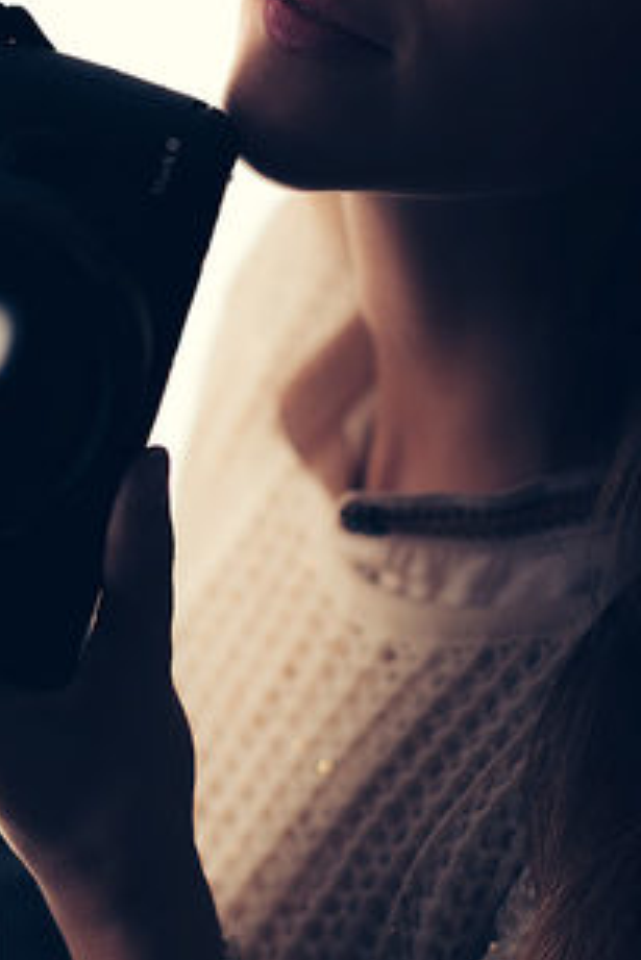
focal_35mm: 166
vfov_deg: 12.3
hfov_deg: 8.3
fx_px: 4428
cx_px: 291
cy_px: 222
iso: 125
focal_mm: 85
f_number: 2
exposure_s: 1/200
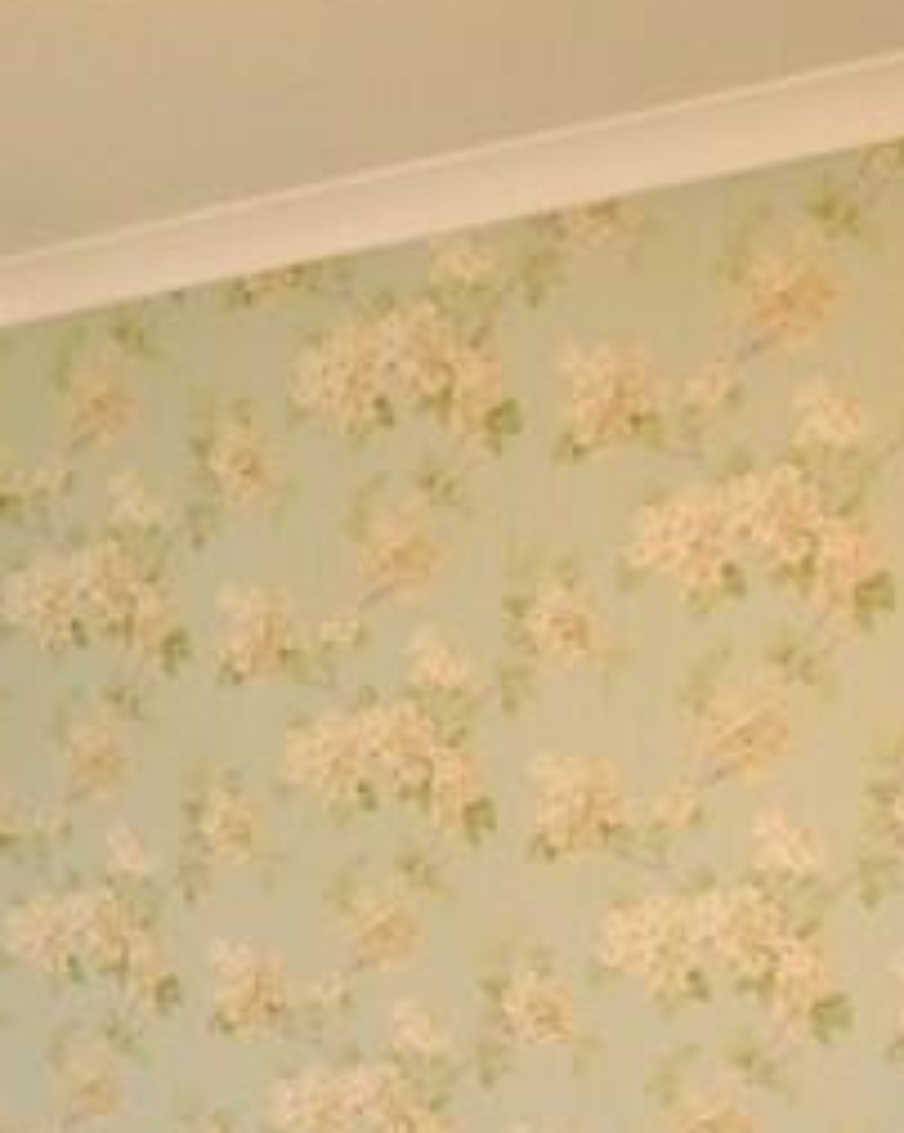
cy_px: 1494
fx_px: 1909
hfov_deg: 26.0
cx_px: 143
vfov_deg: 27.3
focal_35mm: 57
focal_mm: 10
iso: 800
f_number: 3.5
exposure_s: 1/60
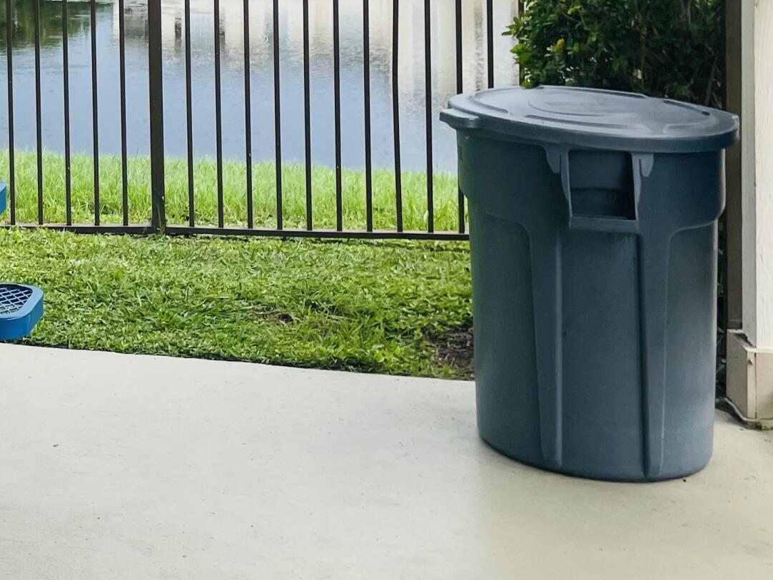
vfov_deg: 19.5
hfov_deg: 24.1
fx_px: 1608
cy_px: -67
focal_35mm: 72
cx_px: -196
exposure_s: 1/1125
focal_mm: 4.2
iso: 32
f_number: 1.6
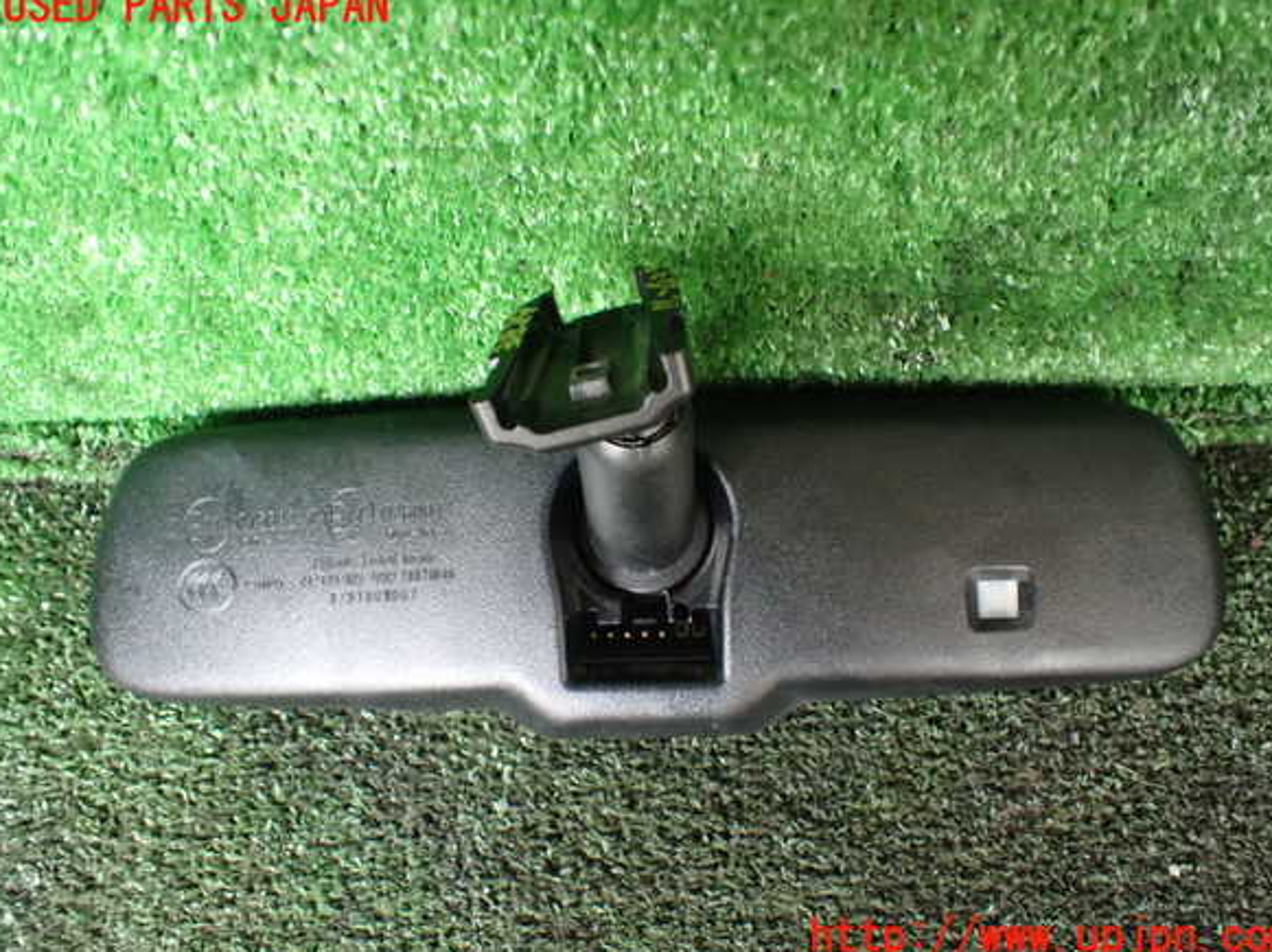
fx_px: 1138
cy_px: 473
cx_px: 648
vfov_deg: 45.4
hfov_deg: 58.4
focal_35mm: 31
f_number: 2.3
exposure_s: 1/30
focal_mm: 5.4
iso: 1000
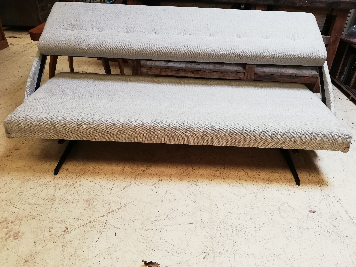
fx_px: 278
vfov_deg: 51.3
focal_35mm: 27
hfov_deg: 65.3
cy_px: 139
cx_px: 183
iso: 250
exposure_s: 1/33.3
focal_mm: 3.81
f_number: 2.2
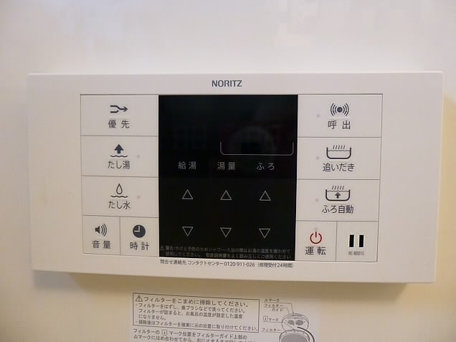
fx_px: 329
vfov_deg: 54.9
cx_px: 228
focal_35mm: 25
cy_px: 171
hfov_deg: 69.4
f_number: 3.1
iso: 1600
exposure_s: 1/80
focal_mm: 4.5
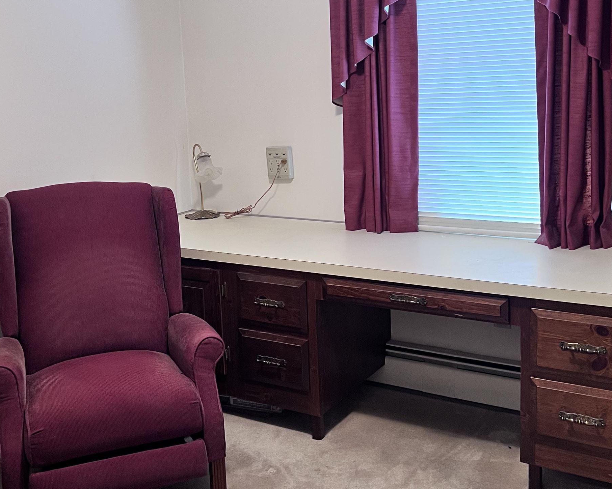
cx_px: 293
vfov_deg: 34.8
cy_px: 197
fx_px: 779
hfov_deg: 42.9
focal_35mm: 43
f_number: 1.5
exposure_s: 1/60
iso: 250
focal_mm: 5.7
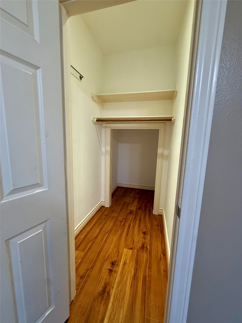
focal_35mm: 14
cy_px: 162
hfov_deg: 85.7
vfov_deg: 102.1
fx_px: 130
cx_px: 121
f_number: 2.2
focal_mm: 2.22
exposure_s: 1/120
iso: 320
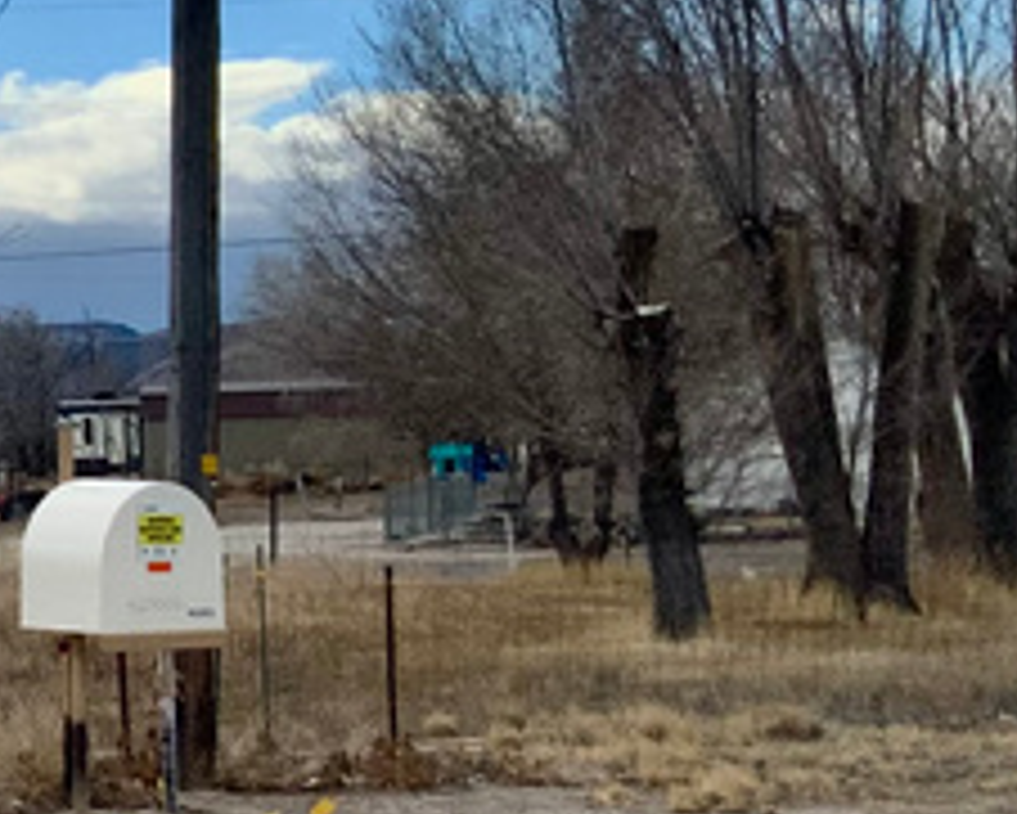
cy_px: 373
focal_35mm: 128
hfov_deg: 13.3
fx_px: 3854
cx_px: -896
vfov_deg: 12.1
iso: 16
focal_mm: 3
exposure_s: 1/2427
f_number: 1.8
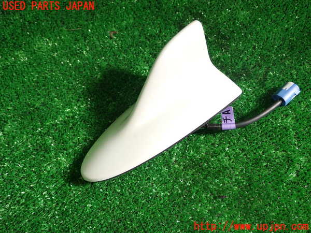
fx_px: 341
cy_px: 116
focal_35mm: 38
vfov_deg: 37.7
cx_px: 156
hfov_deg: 49.0
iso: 200
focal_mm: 6.83
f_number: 2.7
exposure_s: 1/80
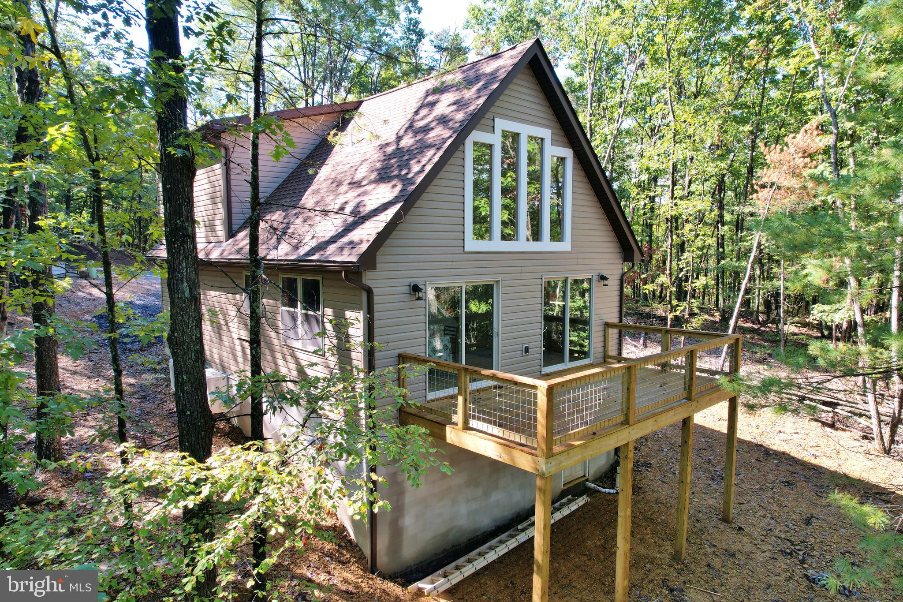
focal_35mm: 22
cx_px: 452
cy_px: 301
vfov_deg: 57.2
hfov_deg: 78.6
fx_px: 552
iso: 100
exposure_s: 1/240
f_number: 2.8
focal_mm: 8.38
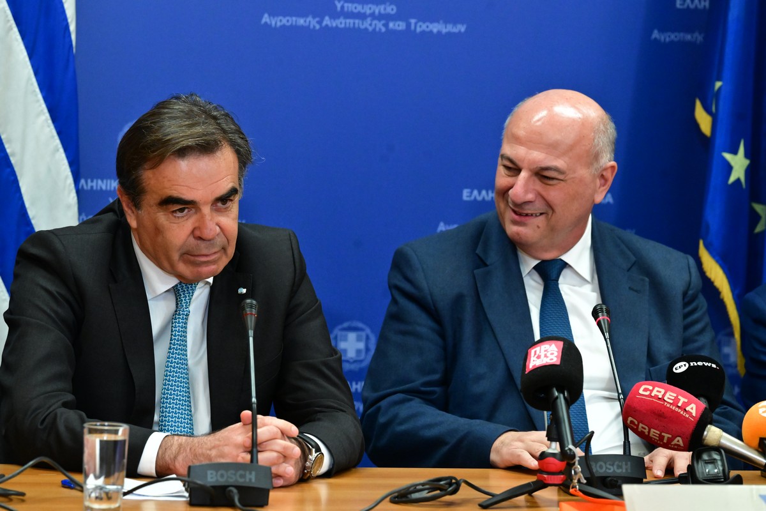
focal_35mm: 200
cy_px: 256
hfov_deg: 10.3
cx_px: 383
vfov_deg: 6.9
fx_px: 4255
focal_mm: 200
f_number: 6.3
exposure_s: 1/200
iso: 8000
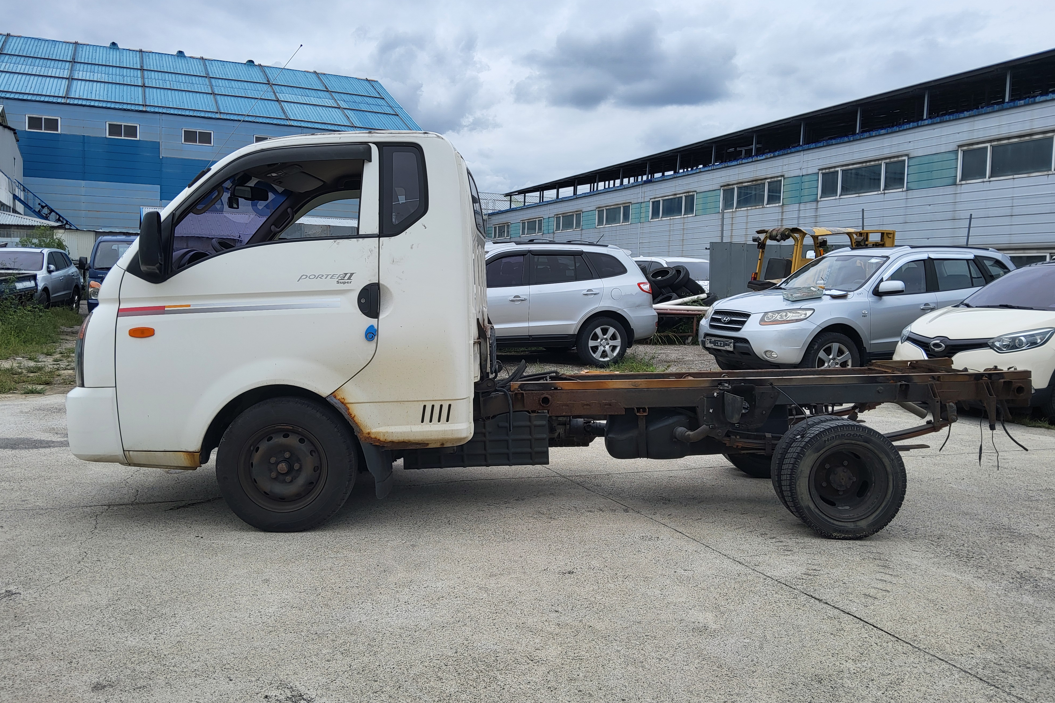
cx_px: 523
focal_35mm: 28
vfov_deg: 46.4
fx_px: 821
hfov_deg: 65.5
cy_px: 329
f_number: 1.8
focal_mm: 3.98
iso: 12
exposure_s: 1/866
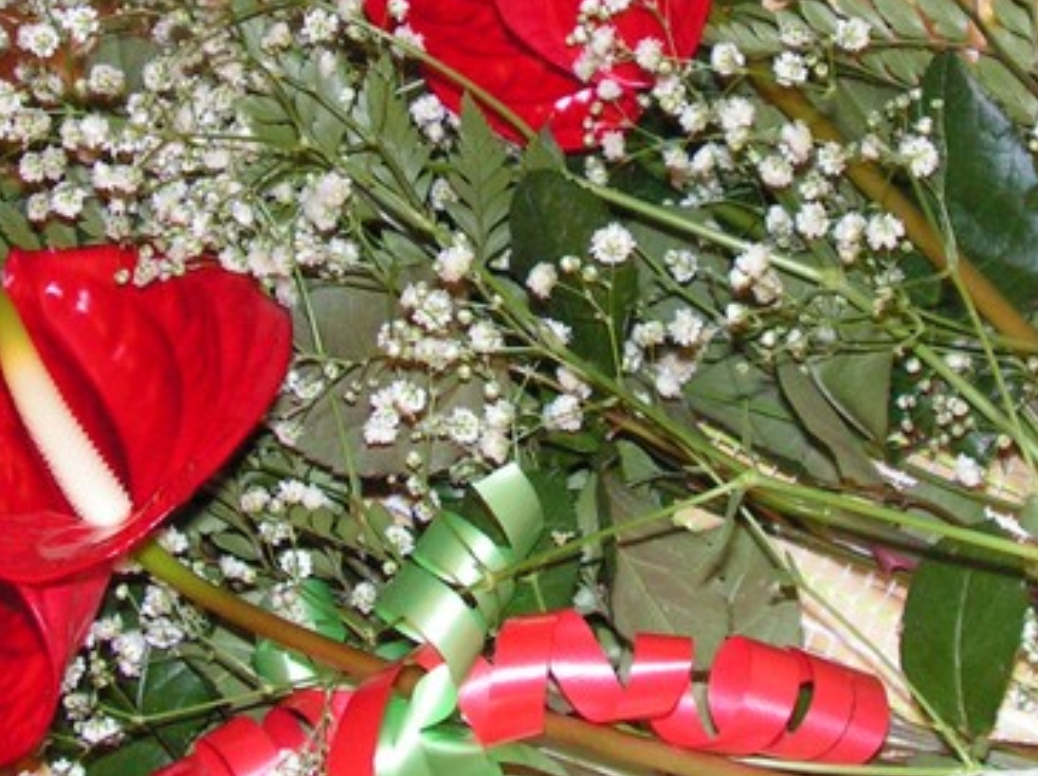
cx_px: 566
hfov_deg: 24.7
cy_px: 199
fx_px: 2367
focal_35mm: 79
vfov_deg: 18.5
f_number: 3.2
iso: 200
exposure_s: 1/40
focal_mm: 6
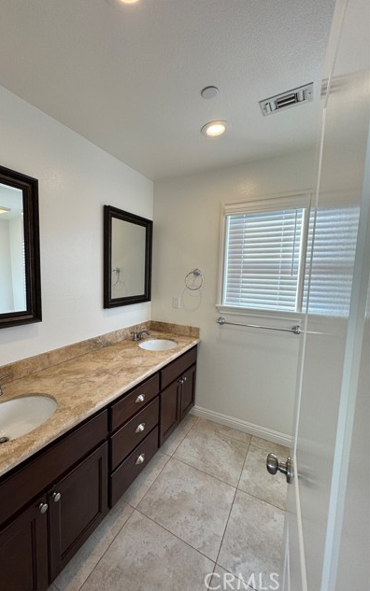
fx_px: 242
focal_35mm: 15
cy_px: 296
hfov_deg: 74.0
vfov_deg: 101.4
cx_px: 147
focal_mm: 2.22
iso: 64
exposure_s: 1/120
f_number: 2.2
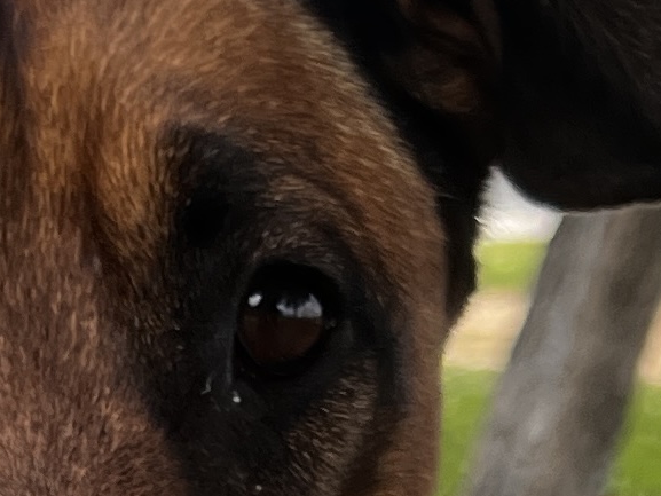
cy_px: 626
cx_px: 180
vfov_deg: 13.6
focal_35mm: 105
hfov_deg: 18.6
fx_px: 2005
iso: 50
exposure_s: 1/982
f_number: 1.5
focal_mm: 5.7
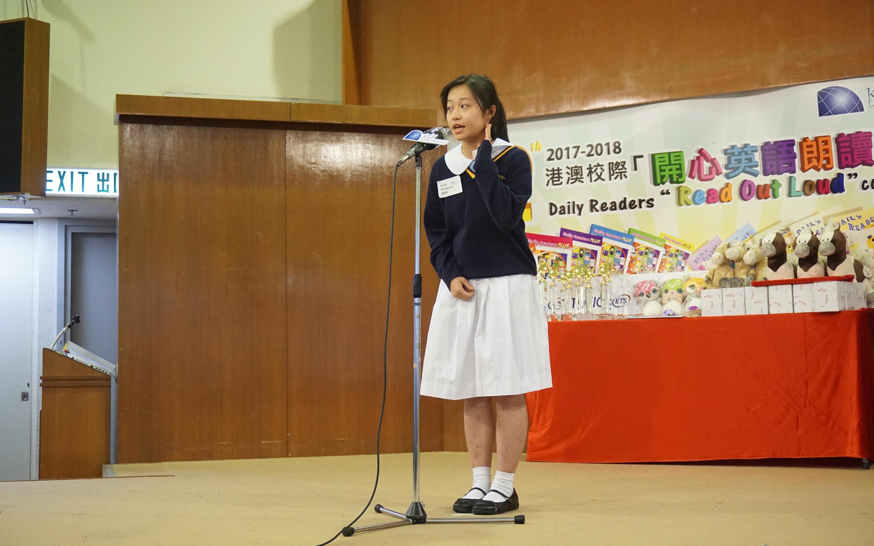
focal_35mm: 51
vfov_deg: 25.6
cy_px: 270
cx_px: 437
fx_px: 1203
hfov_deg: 39.9
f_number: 5
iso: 2000
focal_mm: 33
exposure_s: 1/60
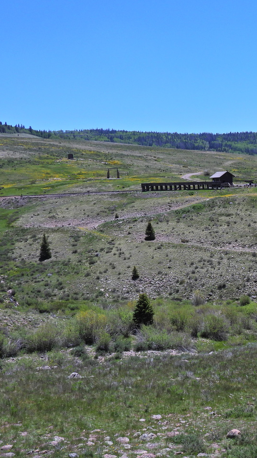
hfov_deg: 22.4
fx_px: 618
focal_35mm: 51
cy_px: 229
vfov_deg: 40.6
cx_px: 272
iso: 100
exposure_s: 1/2000
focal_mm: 6.2
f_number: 3.2
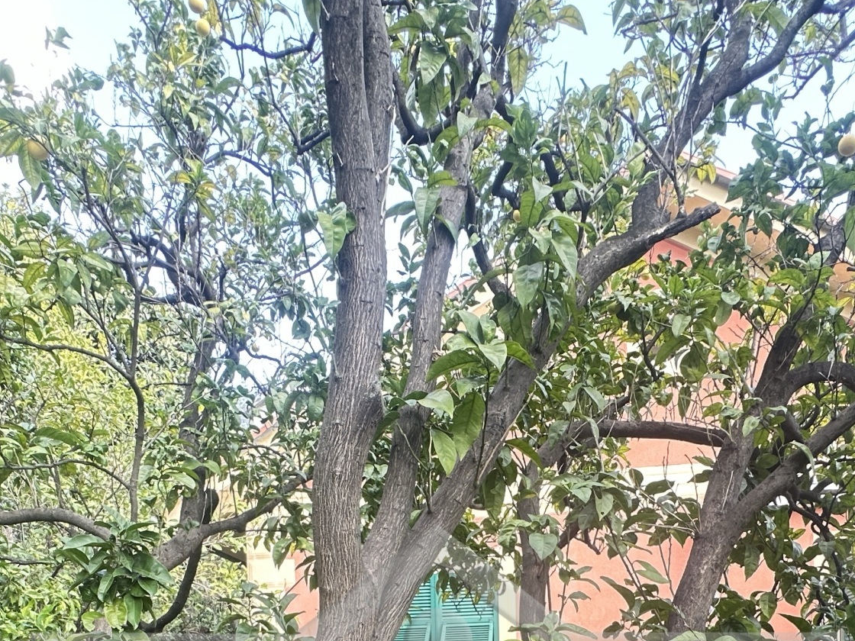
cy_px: 719
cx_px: 434
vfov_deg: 36.7
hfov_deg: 56.8
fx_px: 790
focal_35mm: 32
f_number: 2.2
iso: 125
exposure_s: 1/99
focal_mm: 2.22
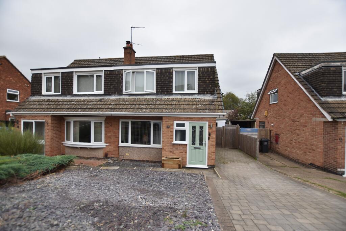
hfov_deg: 100.4
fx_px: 144
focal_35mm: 15
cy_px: 116
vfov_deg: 77.3
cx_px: 173
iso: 100
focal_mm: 10
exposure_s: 1/640
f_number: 3.5
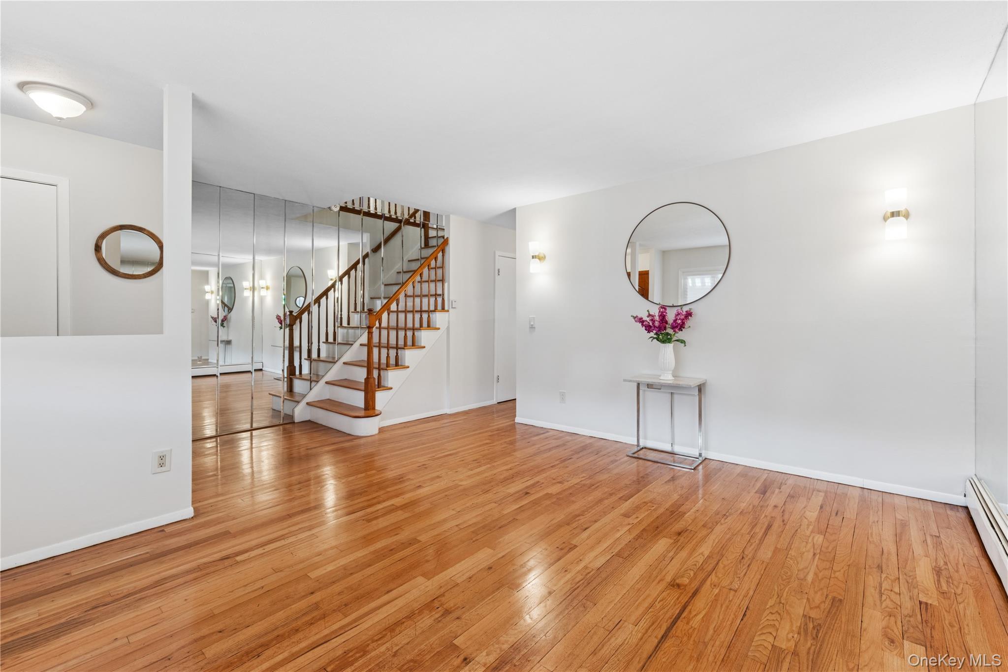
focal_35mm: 15
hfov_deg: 100.4
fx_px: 420
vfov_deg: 77.3
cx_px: 504
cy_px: 336
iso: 640
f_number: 14
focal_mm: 15
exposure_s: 1/15
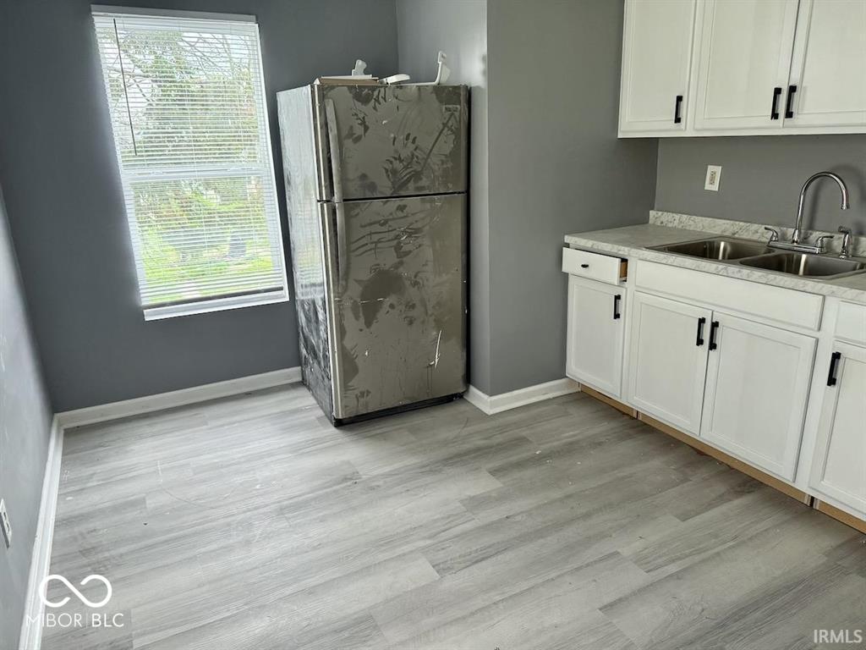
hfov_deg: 71.6
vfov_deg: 56.8
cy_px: 325
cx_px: 433
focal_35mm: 24
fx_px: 600
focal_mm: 6.76
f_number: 1.78
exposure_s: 1/234
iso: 200
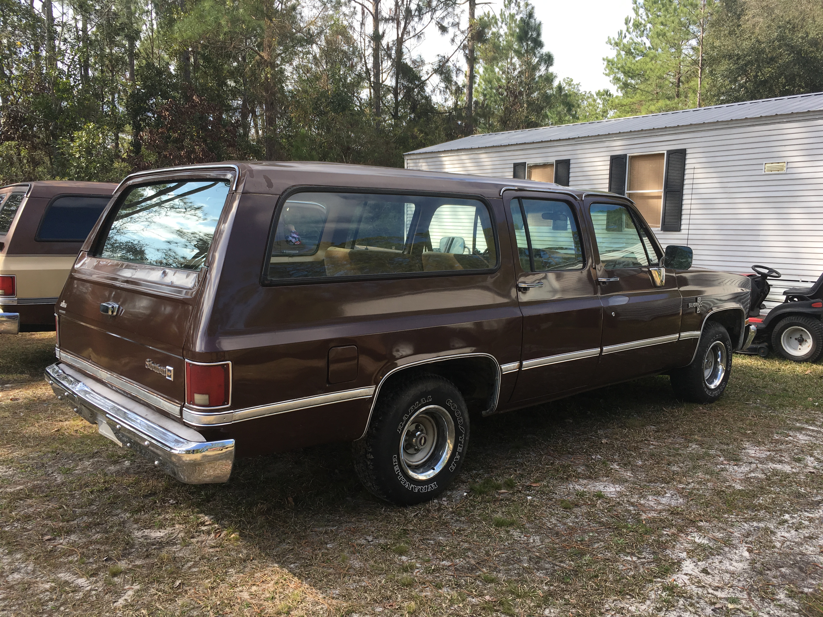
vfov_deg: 48.2
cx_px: 412
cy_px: 308
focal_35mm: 29
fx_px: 689
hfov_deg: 61.7
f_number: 2.2
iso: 25
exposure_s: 1/481
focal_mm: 4.15
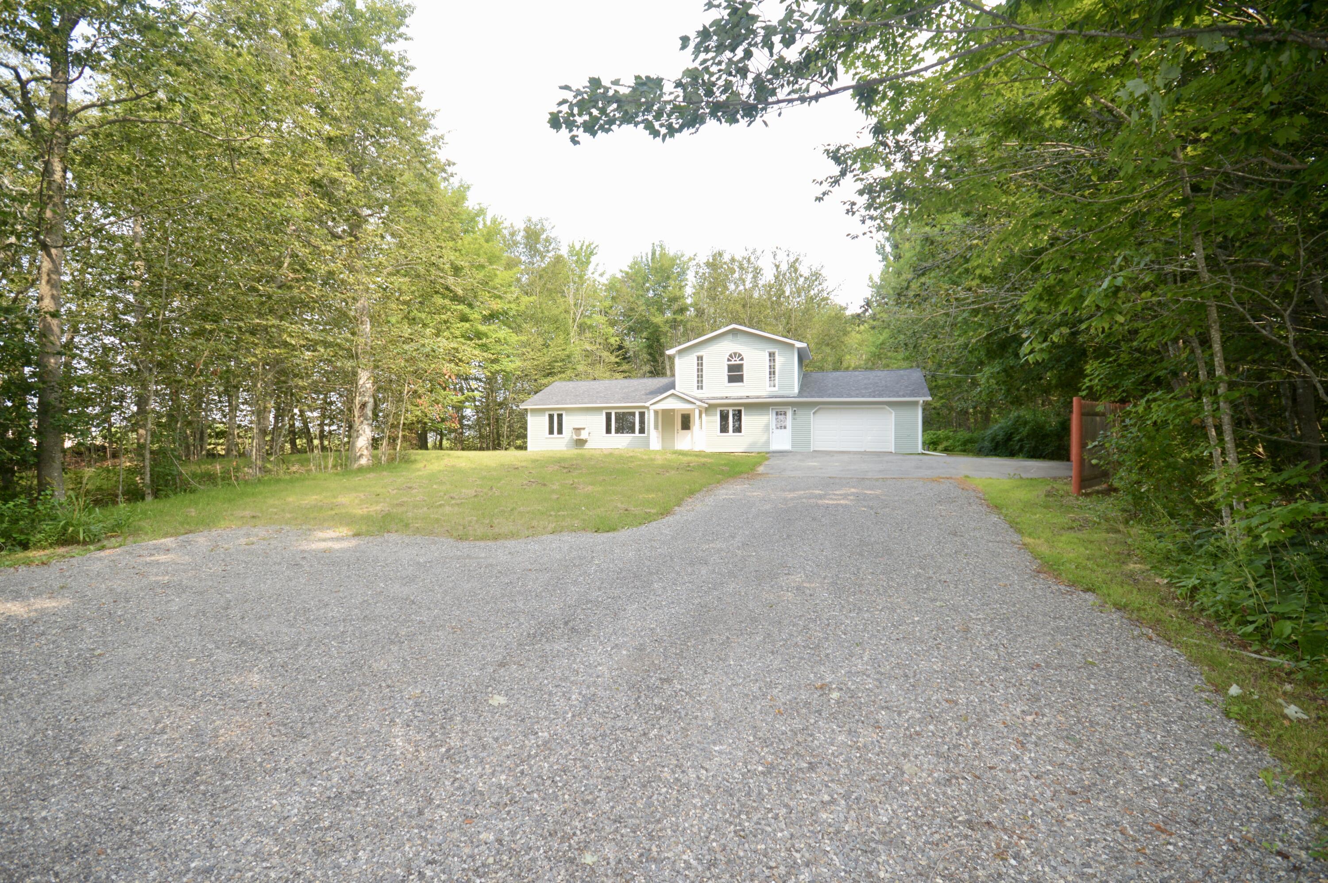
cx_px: 664
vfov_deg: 77.2
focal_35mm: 15
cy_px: 442
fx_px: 553
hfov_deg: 100.4
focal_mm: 10
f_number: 5.6
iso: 140
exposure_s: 1/125
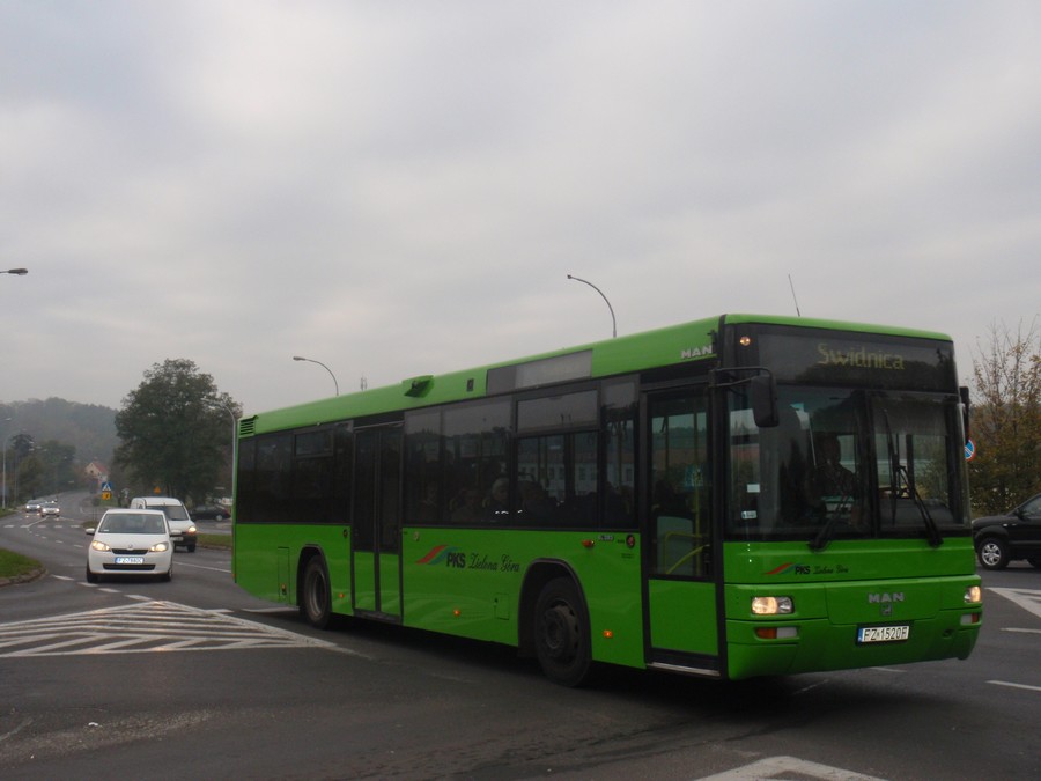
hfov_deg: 46.8
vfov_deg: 36.0
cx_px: 520
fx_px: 1203
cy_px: 390
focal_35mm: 40
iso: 160
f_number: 3.9
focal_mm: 7.25
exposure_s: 1/500
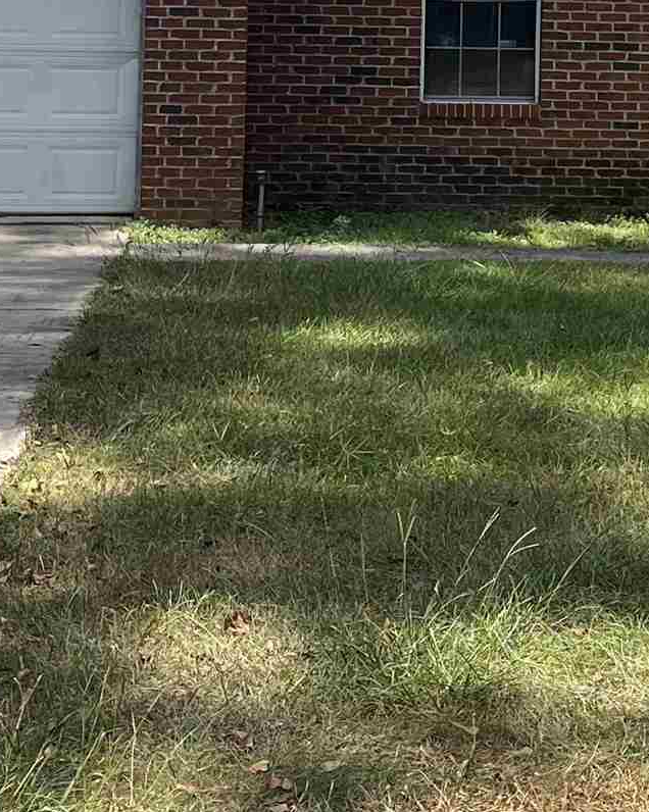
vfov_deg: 18.8
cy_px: -66
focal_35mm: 98
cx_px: 477
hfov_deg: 15.6
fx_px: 2355
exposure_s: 1/1623
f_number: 1.6
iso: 50
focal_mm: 5.1
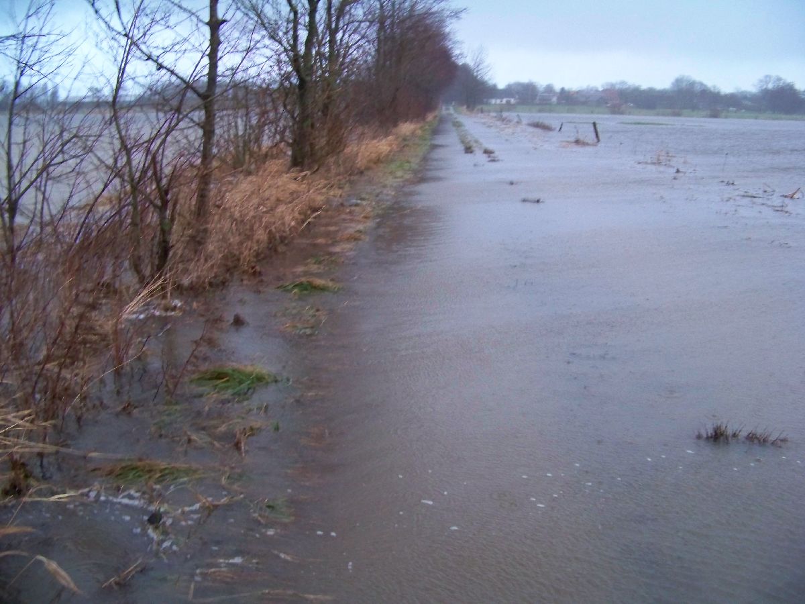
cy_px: 302
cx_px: 402
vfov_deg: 39.7
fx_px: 837
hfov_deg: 51.4
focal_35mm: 36
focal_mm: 5.85
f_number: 2.8
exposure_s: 1/30
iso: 400
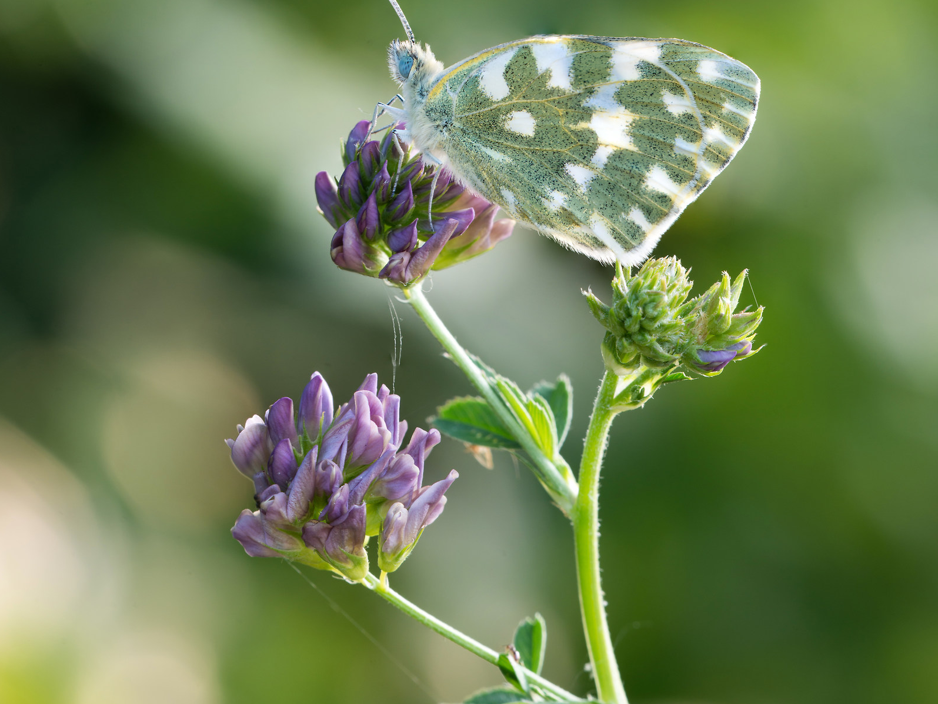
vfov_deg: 6.8
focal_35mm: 217
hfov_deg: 9.1
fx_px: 5881
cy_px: 418
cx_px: 468
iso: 100
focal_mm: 150
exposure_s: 1/8
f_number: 18
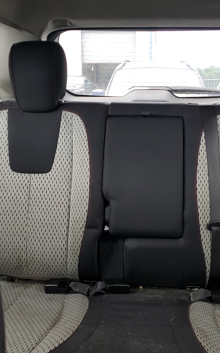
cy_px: 176
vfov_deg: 52.7
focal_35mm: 37
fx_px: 355
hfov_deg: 34.3
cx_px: 131
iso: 57
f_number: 1.5
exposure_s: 1/120
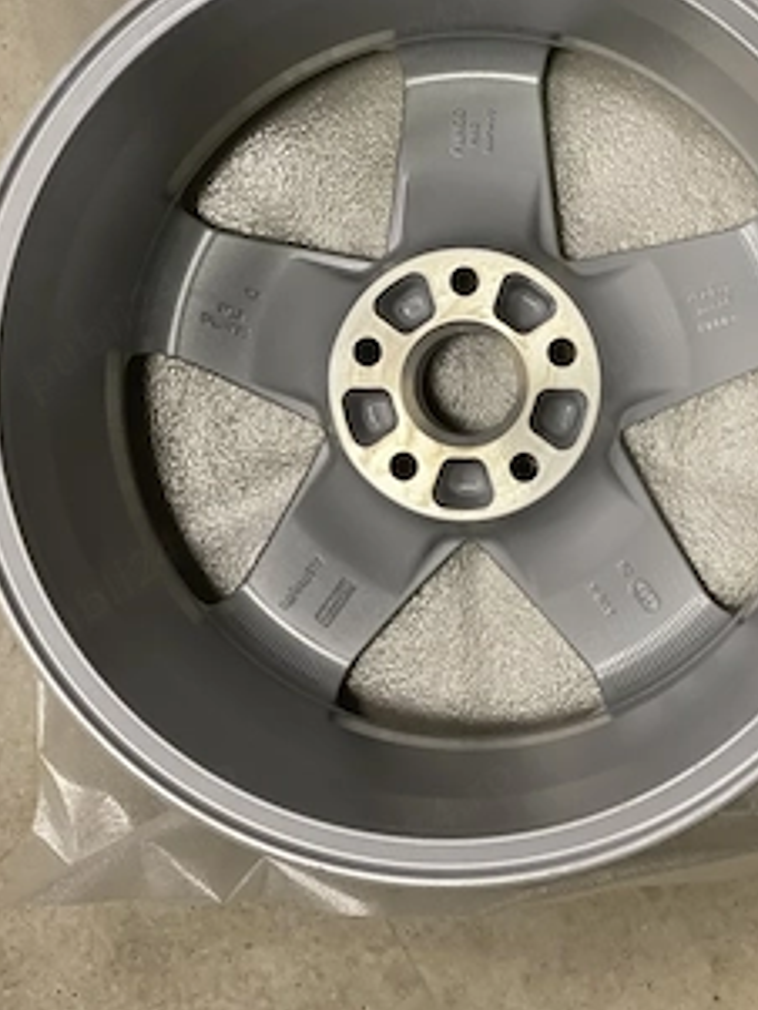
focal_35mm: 69
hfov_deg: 21.3
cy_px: 346
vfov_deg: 28.0
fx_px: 2013
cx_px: 443
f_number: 2
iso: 200
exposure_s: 1/100
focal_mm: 6
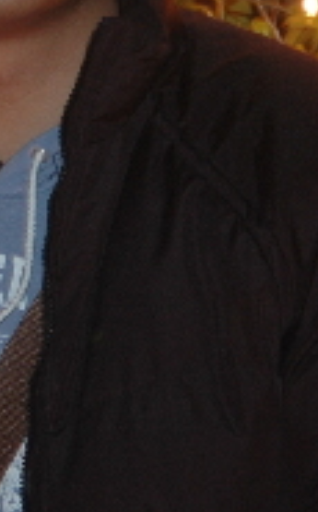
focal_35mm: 397
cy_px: -21
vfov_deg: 5.3
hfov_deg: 3.3
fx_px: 5523
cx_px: -221
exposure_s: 1/6
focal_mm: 75
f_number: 5.6
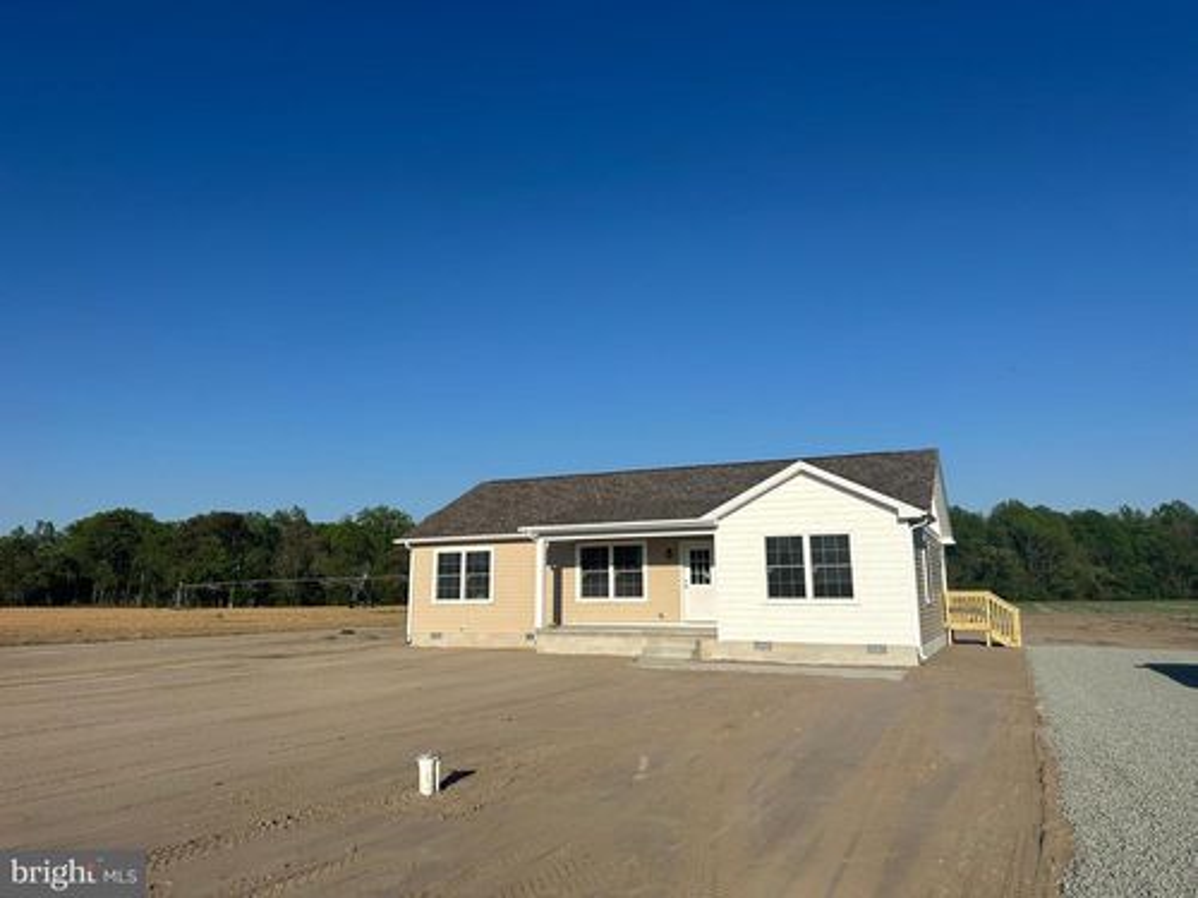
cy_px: 449
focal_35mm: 24
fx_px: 831
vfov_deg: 56.8
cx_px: 599
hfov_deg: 71.6
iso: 80
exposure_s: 1/8197
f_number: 1.78
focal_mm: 6.86
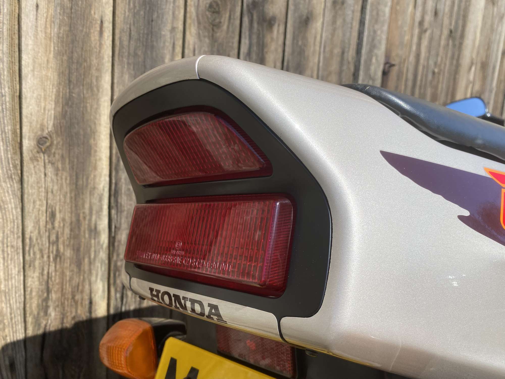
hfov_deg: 67.3
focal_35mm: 26
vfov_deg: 53.1
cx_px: 252
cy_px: 190
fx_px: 379
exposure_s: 1/2625
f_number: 1.8
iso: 32
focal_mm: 4.25
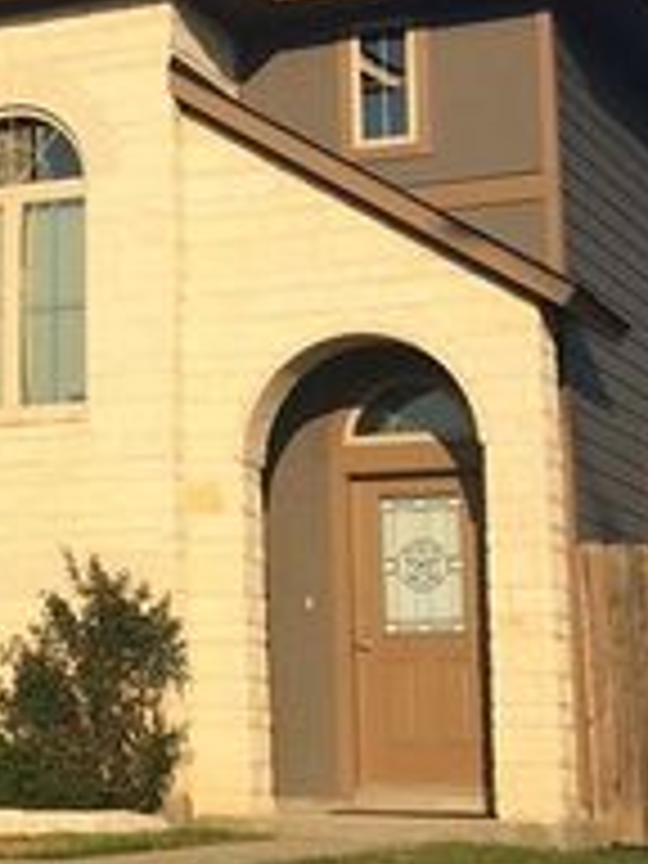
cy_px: 218
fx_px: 2521
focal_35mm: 101
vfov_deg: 19.3
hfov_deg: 14.0
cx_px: -225
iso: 32
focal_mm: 4.15
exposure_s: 1/2564
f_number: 2.2
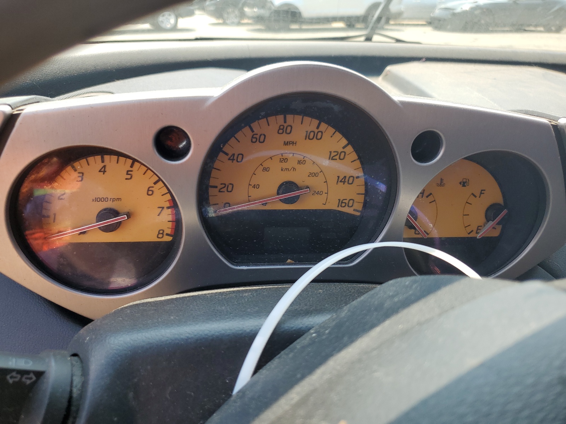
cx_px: 283
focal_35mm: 26
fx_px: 425
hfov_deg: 67.3
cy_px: 212
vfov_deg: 53.1
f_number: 1.5
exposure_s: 1/476
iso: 50
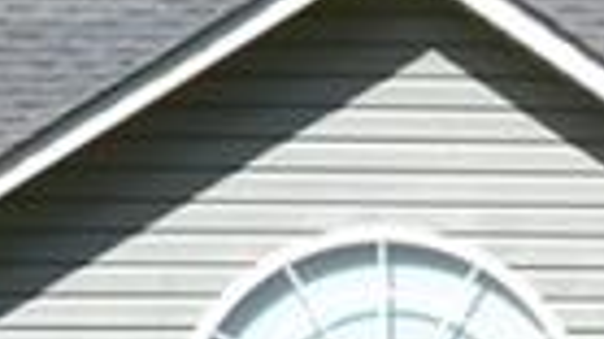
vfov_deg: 3.5
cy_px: 687
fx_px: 5538
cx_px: 1855
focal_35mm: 346
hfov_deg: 5.8
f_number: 8
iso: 100
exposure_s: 1/200
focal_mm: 30
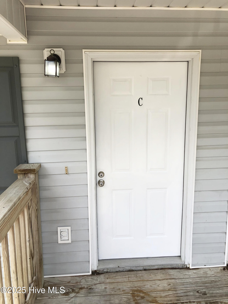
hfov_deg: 49.7
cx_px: 114
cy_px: 152
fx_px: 246
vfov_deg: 63.4
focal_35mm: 28
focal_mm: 3.99
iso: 20
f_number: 1.8
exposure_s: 1/684
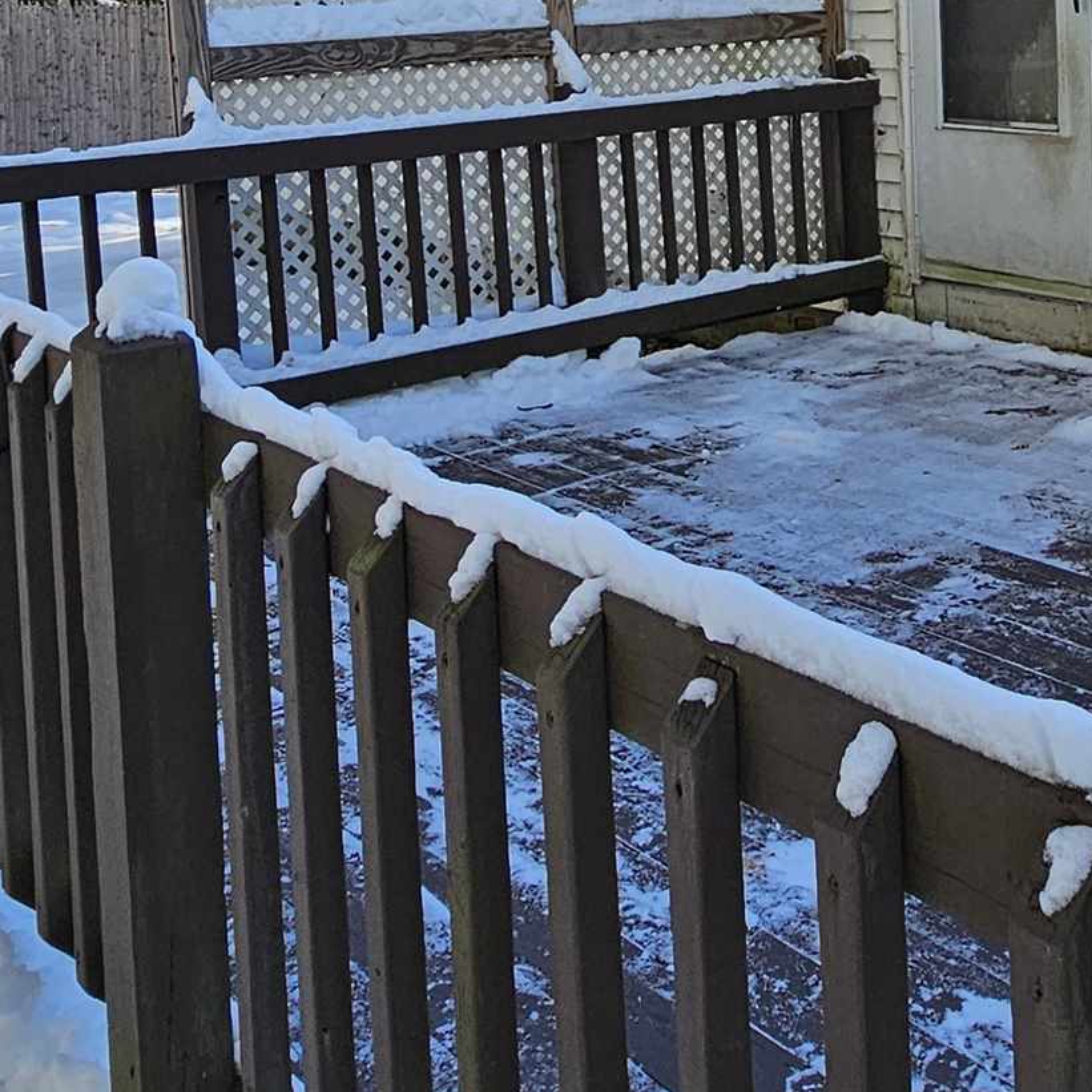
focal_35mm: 43
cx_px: 777
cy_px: 82
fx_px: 1535
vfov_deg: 36.4
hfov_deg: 38.5
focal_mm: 2.2
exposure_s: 1/761
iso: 64
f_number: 2.2
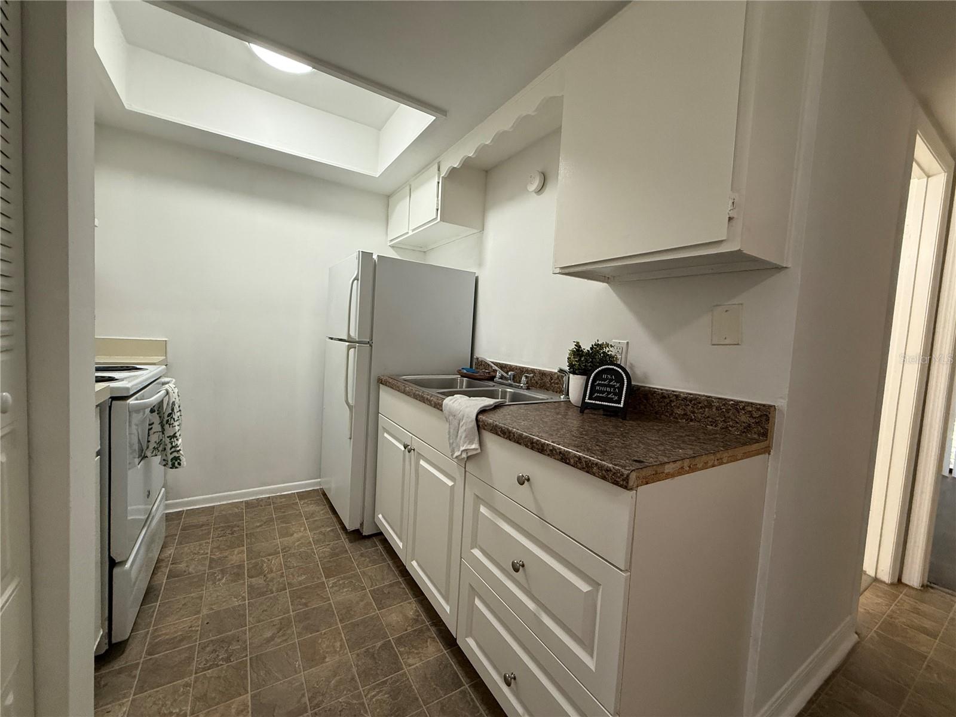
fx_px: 387
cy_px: 358
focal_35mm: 14
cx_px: 478
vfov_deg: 85.7
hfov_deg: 102.1
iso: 320
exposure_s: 1/120
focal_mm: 2.22
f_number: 2.2
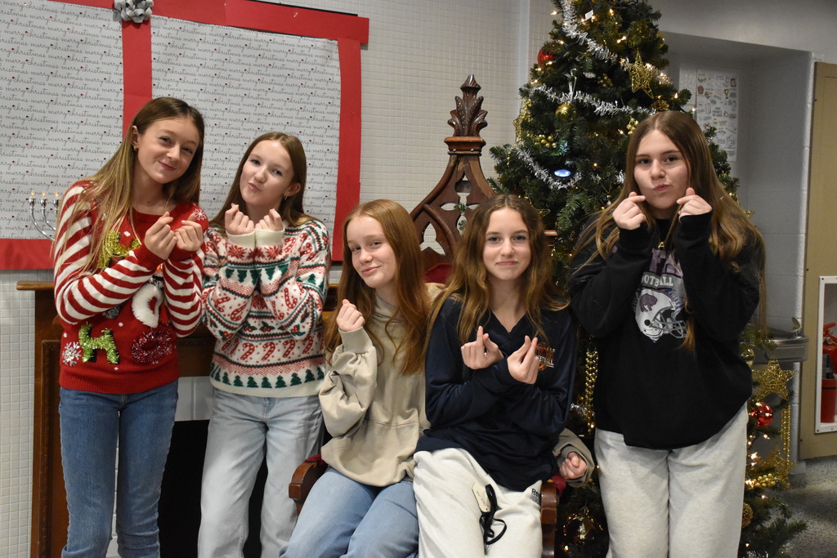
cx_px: 418
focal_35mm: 40
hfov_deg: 47.9
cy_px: 279
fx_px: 942
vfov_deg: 33.0
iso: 5000
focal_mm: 27
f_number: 4.5
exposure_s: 1/400
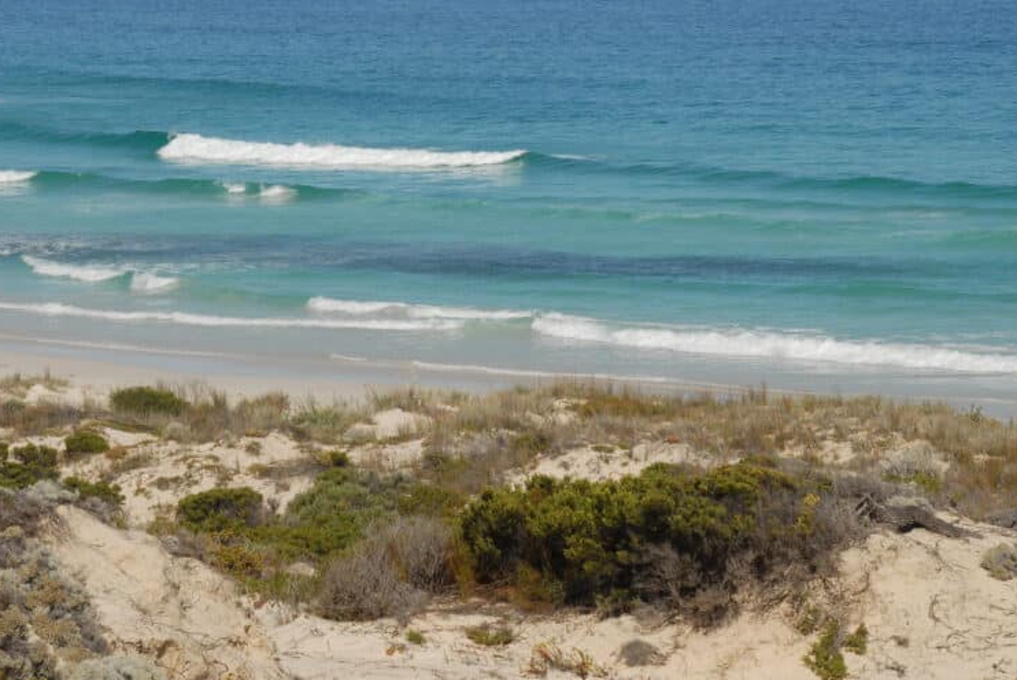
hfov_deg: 14.1
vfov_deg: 9.5
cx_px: 443
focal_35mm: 145
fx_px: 4099
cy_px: 261
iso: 160
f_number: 10
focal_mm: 70
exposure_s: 1/400
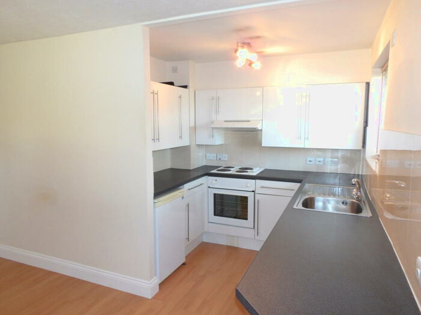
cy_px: 158
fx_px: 292
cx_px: 210
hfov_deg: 71.6
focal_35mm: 24
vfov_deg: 56.8
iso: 202
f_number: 4.1
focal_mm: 4.3
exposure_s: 1/15
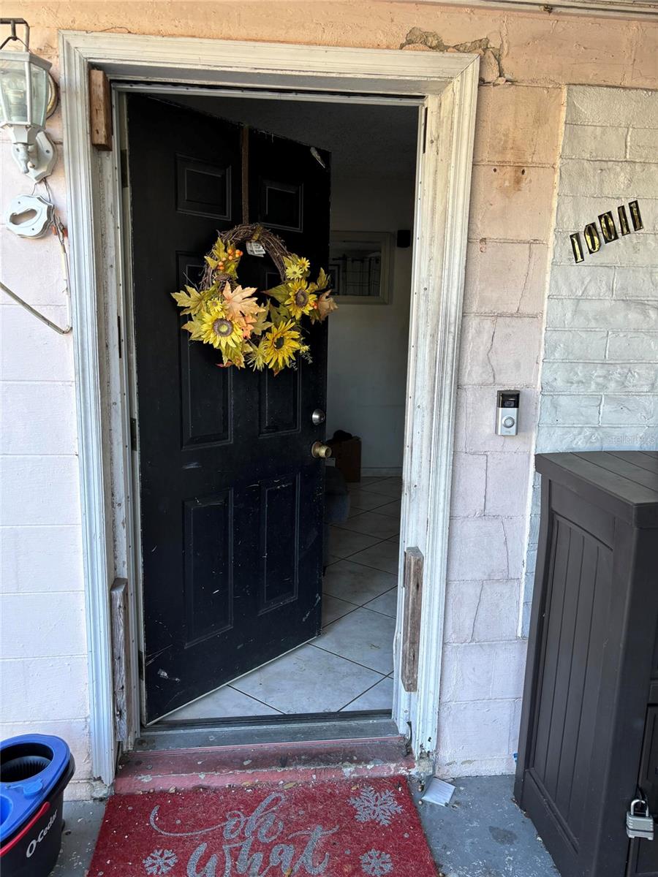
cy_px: 438
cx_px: 329
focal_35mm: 26
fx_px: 659
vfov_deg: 67.3
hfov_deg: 53.1
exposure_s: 1/121
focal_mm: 5.96
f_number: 1.6
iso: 50
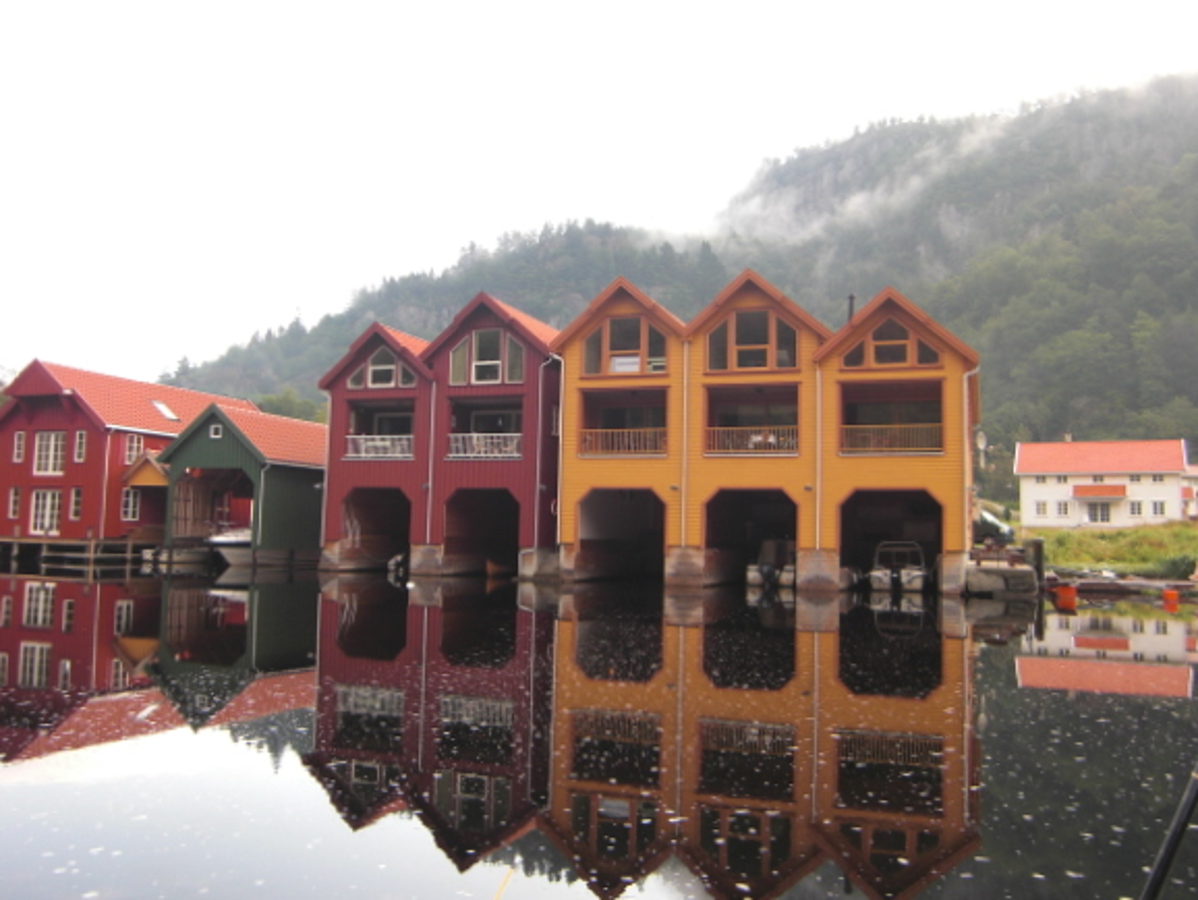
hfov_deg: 58.3
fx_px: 1073
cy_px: 440
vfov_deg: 45.5
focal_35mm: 31
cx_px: 628
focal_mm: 4.9
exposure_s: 1/125
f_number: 2.6
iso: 50
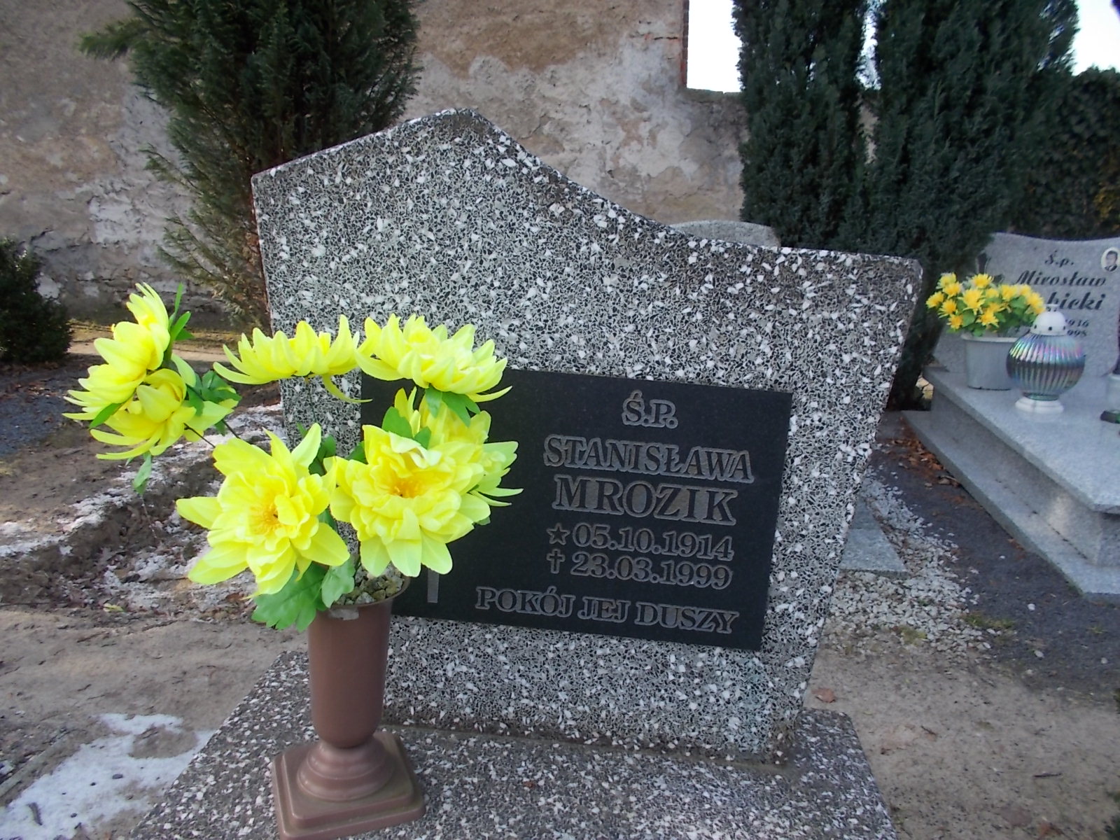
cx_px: 560
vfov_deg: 53.1
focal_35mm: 26
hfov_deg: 67.3
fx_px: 841
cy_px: 420
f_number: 3.2
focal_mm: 4.6
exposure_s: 1/320
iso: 80
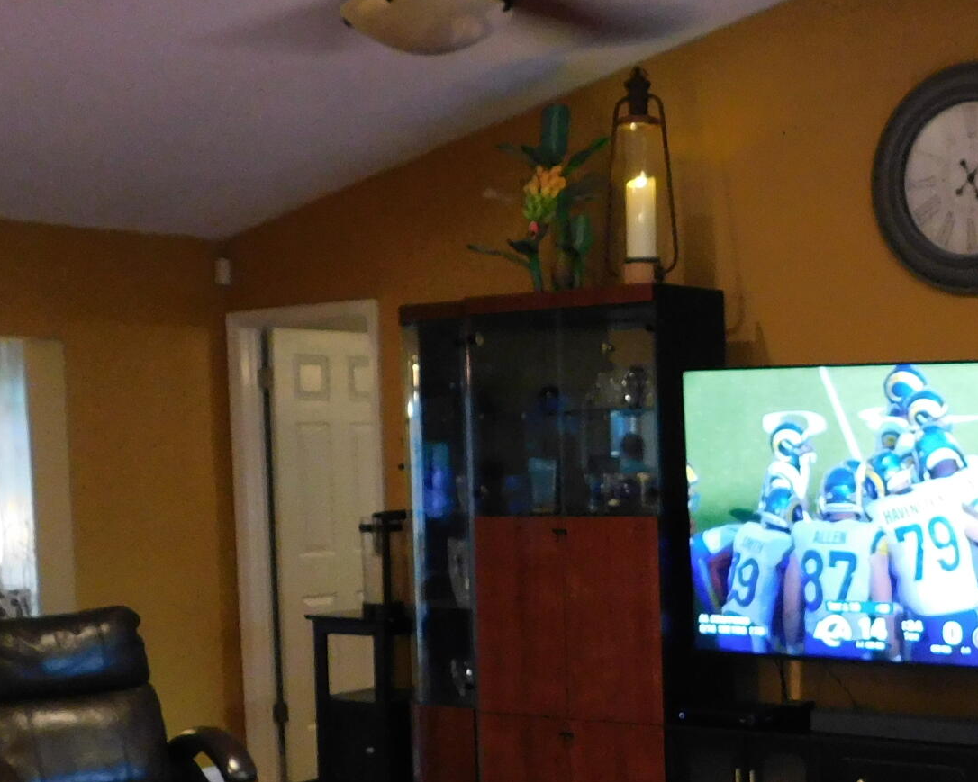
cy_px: 590
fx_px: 1795
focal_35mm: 62
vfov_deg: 24.3
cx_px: 856
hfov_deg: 29.4
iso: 400
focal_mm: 4
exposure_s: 1/10
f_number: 3
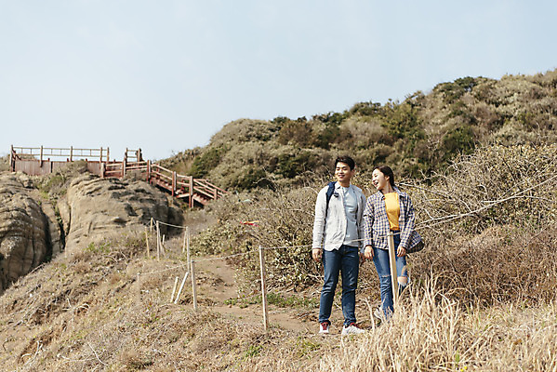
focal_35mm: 70
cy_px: 186
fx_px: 1084
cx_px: 278
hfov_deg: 28.8
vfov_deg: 19.5
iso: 100
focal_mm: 70
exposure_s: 1/2500
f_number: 2.8
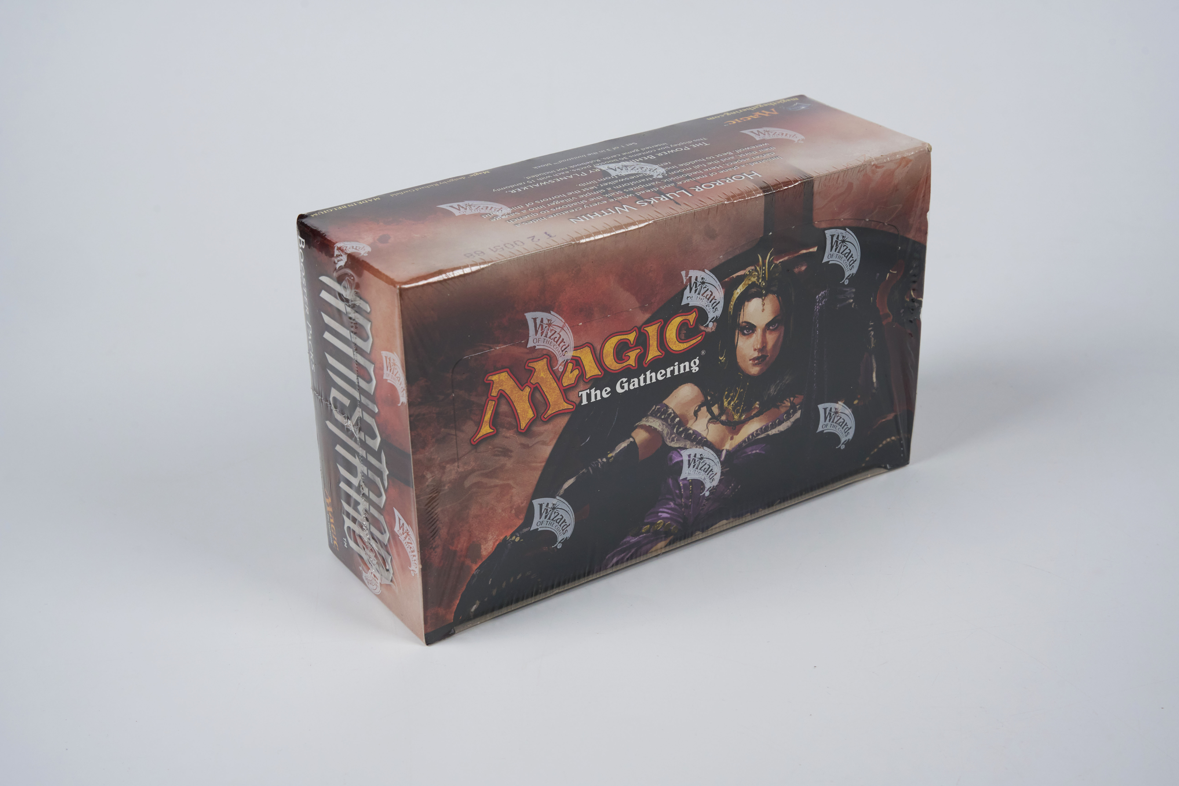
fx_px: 1791
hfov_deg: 36.4
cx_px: 590
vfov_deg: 24.7
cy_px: 393
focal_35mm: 55
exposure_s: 1/60
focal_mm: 54.7
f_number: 13
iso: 800
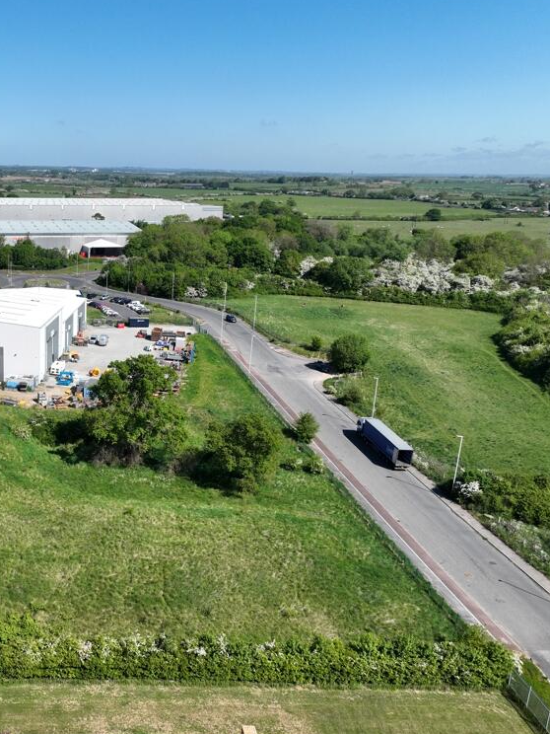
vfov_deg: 55.4
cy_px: 366
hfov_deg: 40.2
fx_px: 699
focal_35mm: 33
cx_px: 70
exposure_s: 1/1600
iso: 110
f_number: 2.8
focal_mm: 12.29
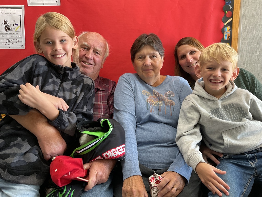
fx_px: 219
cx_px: 131
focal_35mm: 29
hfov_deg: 61.7
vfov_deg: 48.2
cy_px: 98
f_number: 1.8
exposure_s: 1/60
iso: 64
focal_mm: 3
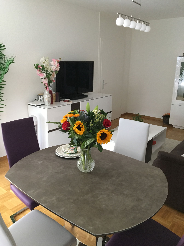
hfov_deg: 48.2
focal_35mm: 29
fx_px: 206
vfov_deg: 61.7
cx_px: 92
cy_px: 123
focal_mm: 4.15
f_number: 2.2
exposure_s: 1/33
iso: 200
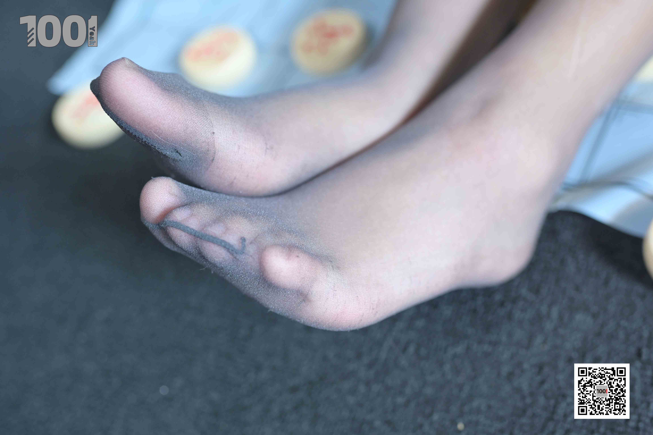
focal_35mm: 35
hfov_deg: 54.4
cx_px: 326
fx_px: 635
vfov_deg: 37.9
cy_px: 218
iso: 800
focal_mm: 35
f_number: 4
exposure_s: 1/125
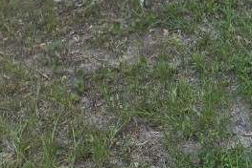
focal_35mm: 93
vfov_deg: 12.6
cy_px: -190
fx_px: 652
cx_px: 267
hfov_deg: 21.0
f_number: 1.7
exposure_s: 1/180
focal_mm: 6.3
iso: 25
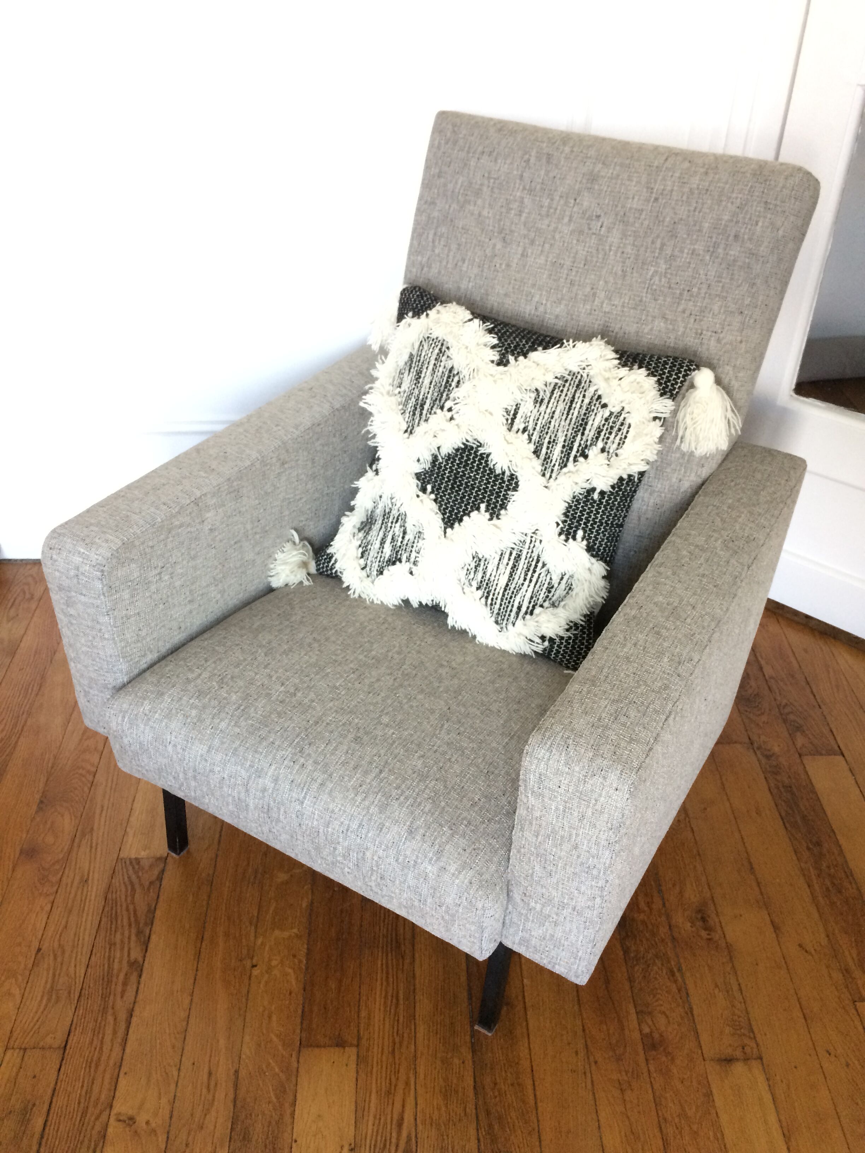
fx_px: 966
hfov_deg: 48.2
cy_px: 576
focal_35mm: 29
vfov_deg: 61.7
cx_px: 432
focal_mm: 4.15
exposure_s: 1/33
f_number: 2.2
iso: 250
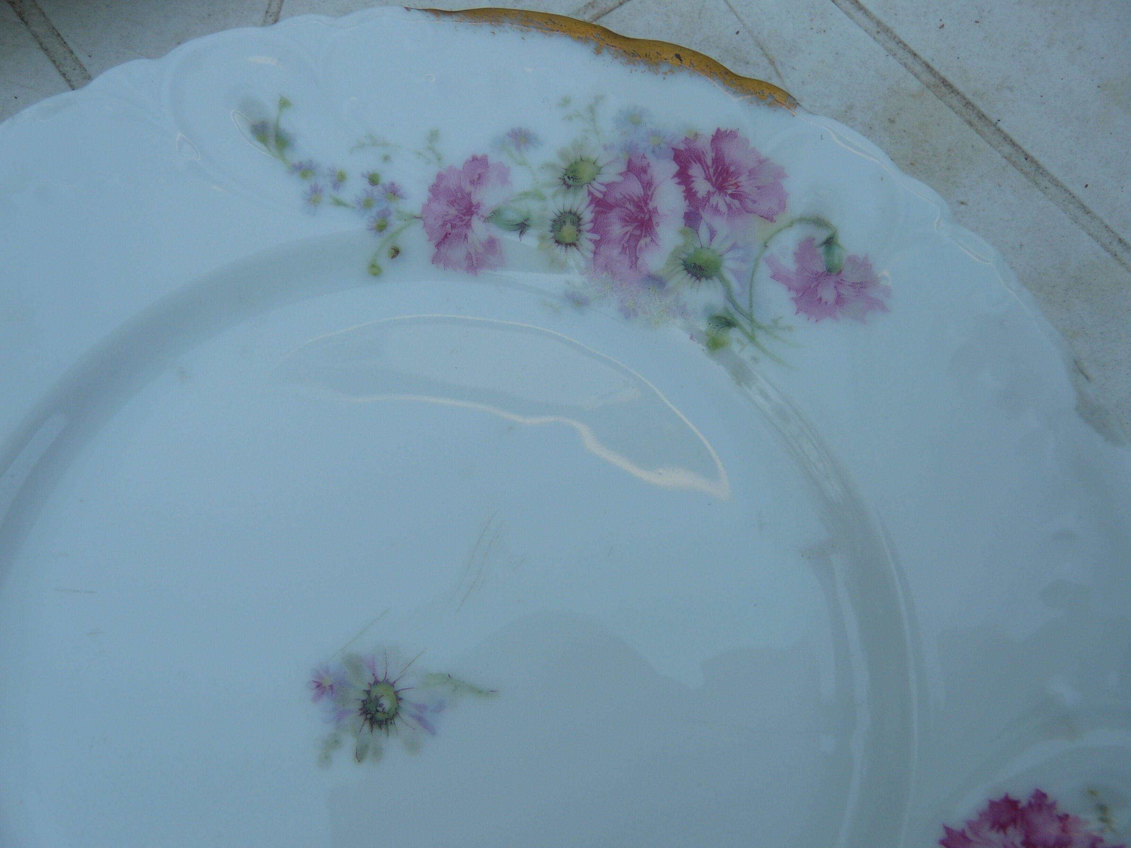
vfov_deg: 49.7
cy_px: 424
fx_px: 915
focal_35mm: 28
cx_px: 566
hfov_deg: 63.4
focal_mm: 4.6
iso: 100
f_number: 3.6
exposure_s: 1/125
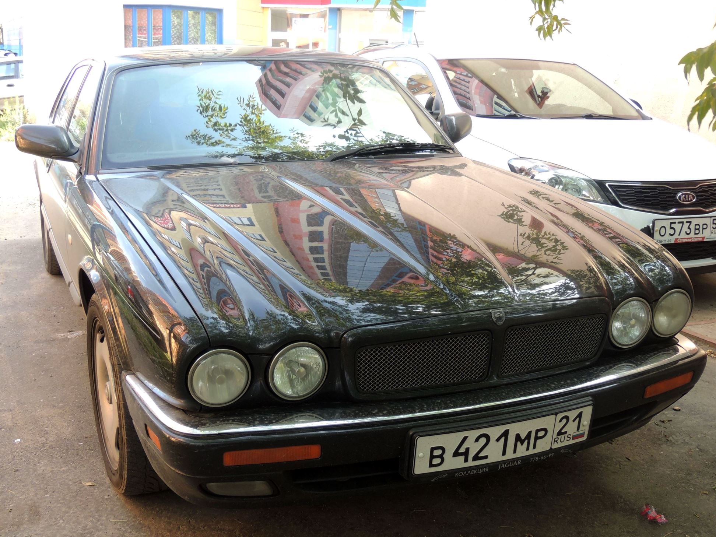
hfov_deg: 51.4
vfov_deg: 39.7
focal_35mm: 36
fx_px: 745
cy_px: 266
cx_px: 362
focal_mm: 6.2
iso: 100
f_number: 3.3
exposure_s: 1/50
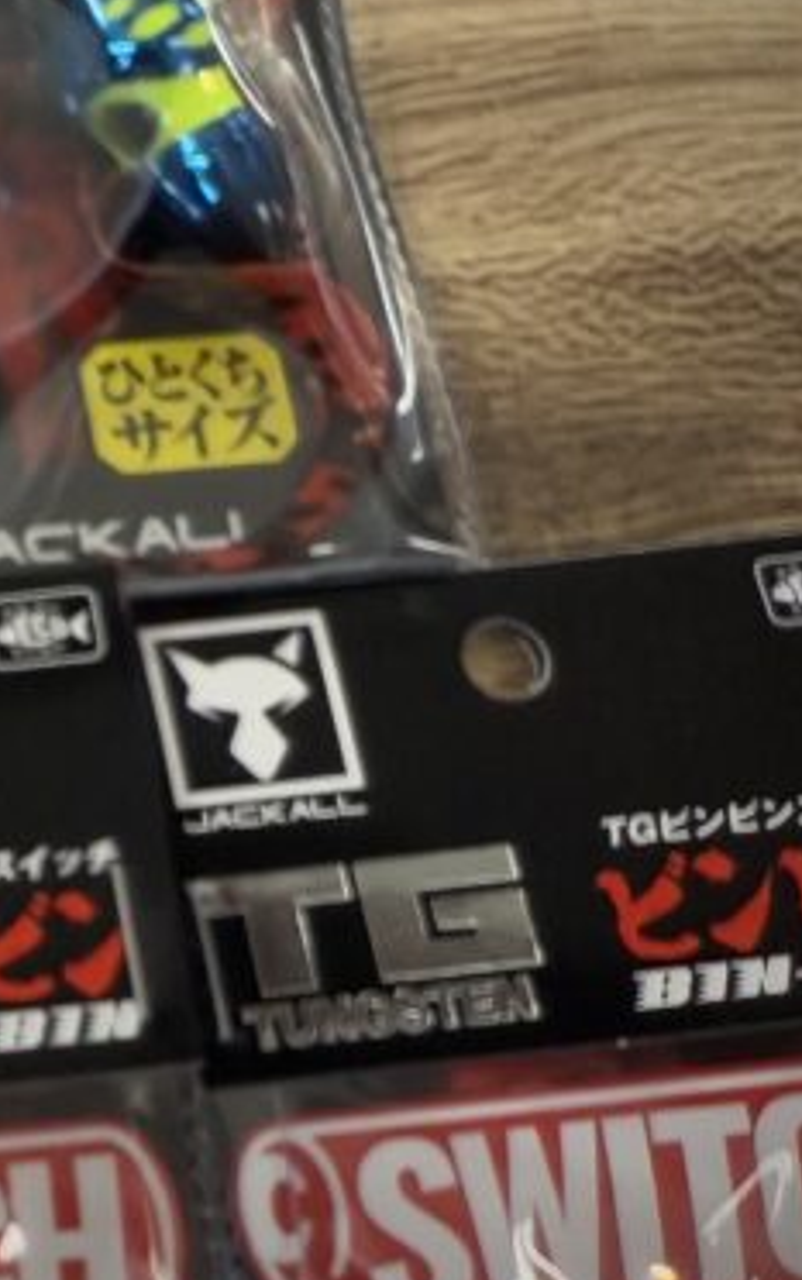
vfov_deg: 29.1
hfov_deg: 15.4
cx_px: -733
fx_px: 2444
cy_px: 888
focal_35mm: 70
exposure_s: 1/100
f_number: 2.2
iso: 250
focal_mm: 2.22
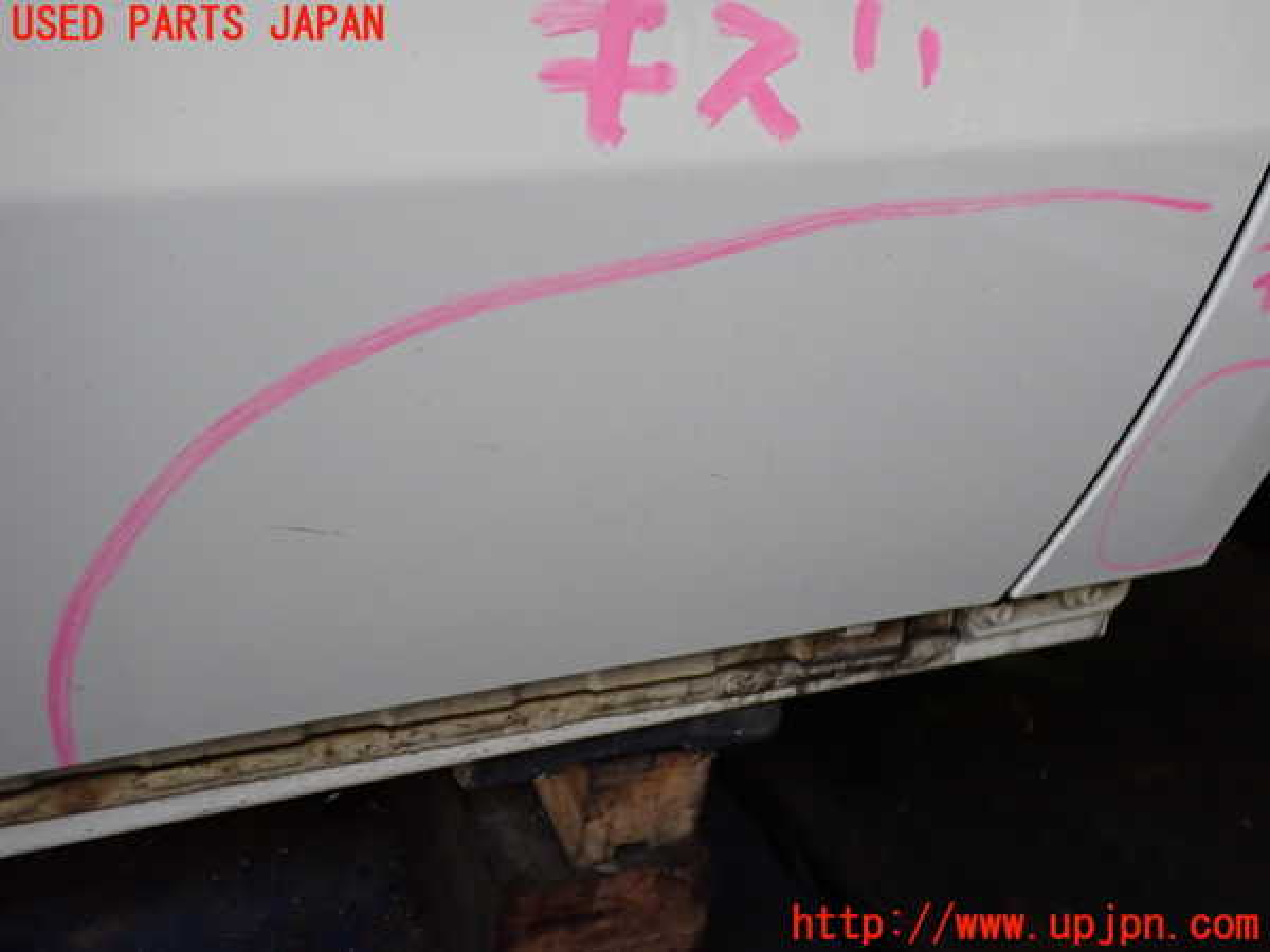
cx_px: 635
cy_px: 476
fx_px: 1101
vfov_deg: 46.8
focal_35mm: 30
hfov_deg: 60.0
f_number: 2.3
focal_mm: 5.4
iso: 320
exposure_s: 1/200
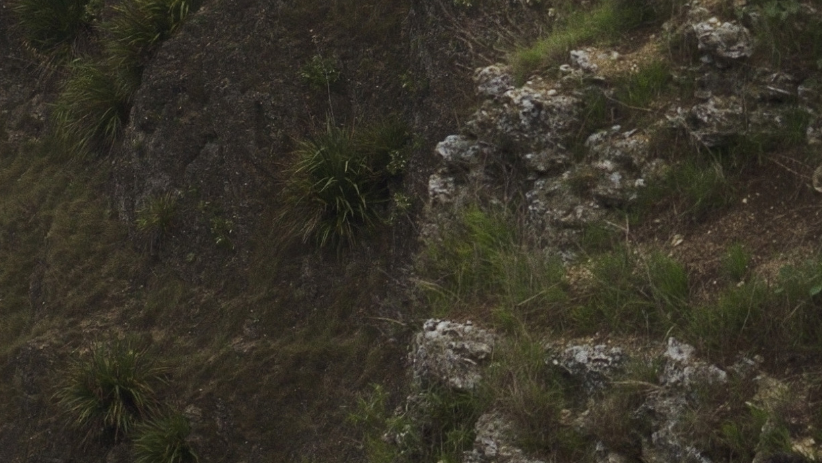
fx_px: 6997
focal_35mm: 321
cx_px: 831
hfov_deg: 6.7
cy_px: -467
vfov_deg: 3.7
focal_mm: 50
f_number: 5
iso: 250
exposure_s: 1/800
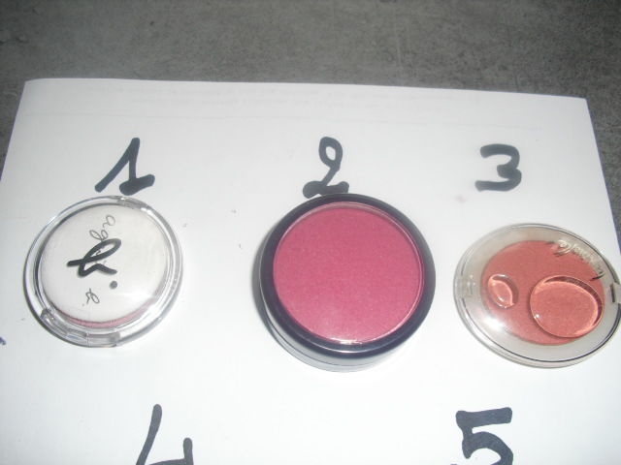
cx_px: 310
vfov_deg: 39.7
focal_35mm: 36
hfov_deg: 51.4
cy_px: 232
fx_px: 646
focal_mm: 6.3
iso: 100
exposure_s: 1/125
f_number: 3.1
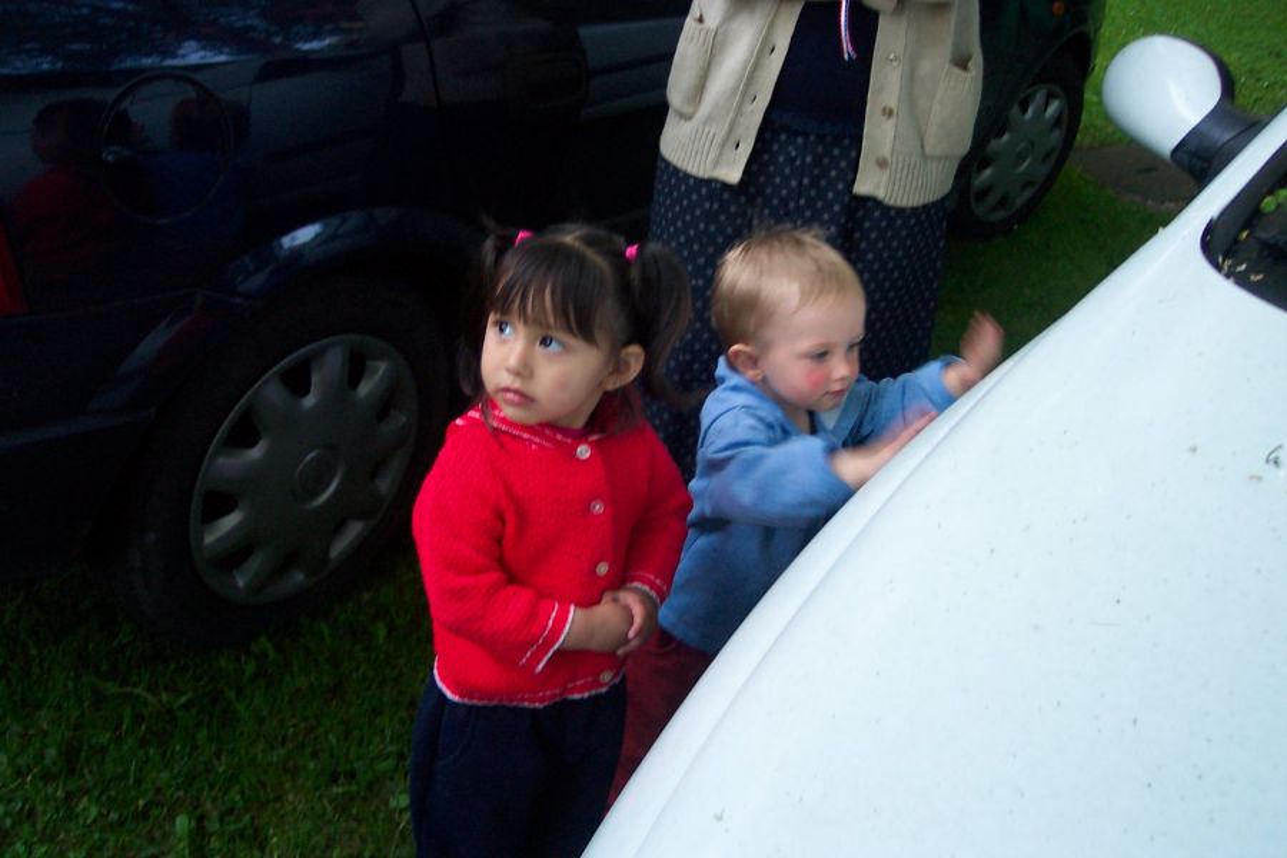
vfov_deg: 35.1
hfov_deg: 50.7
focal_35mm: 38
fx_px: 1358
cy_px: 429
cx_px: 644
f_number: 2.8
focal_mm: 8
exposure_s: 1/60
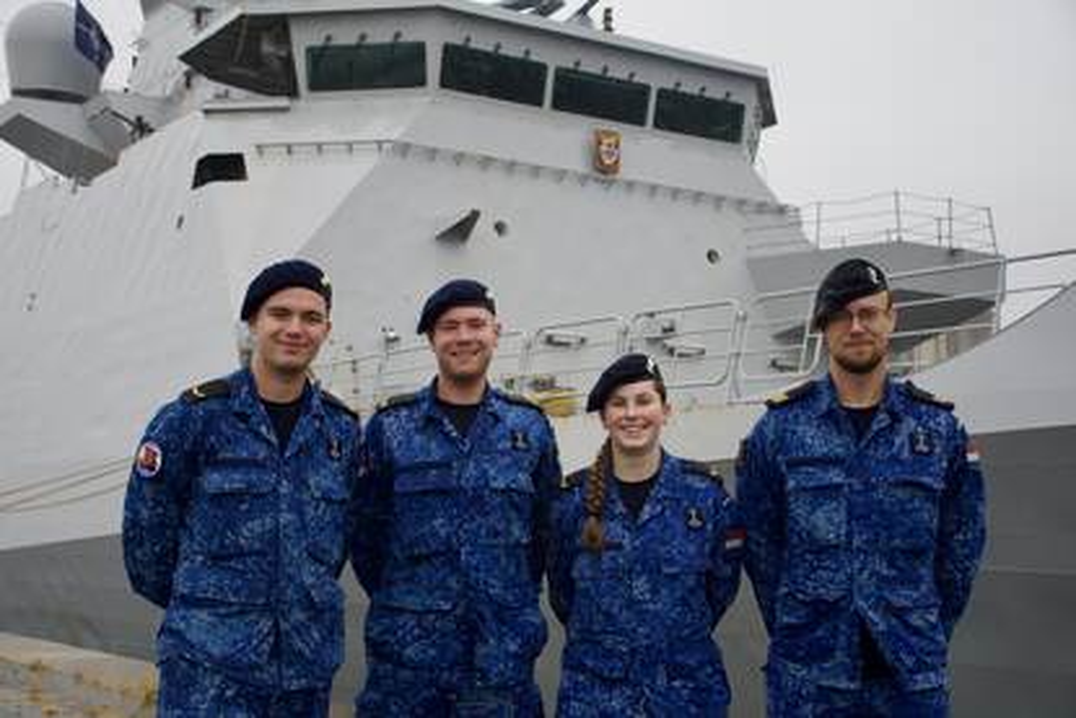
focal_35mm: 51
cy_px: 359
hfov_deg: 38.9
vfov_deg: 26.5
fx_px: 1525
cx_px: 538
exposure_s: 1/250
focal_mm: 34
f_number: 4.5
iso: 400
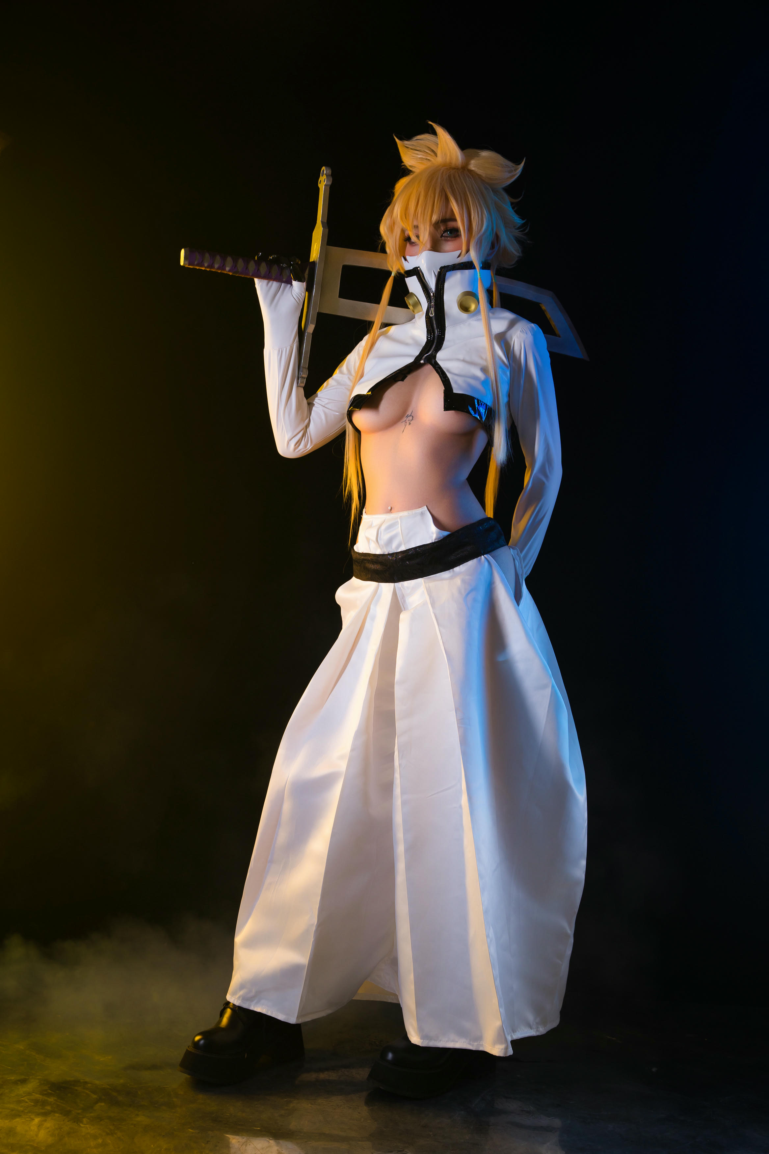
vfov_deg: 50.7
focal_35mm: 38
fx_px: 1217
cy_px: 577
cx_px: 384
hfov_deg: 35.1
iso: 400
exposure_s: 1/100
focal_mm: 38
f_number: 5
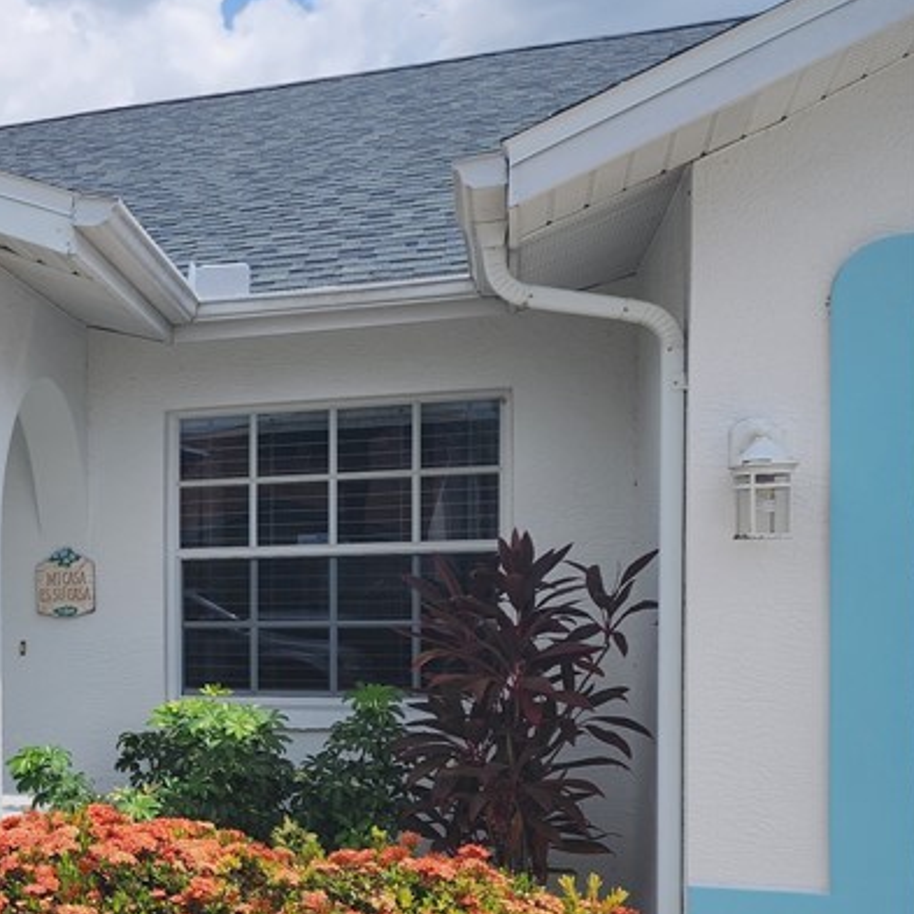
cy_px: 654
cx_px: -267
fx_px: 1583
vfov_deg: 31.8
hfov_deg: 27.1
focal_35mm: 53
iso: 12
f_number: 1.8
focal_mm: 6.4
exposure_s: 1/1369
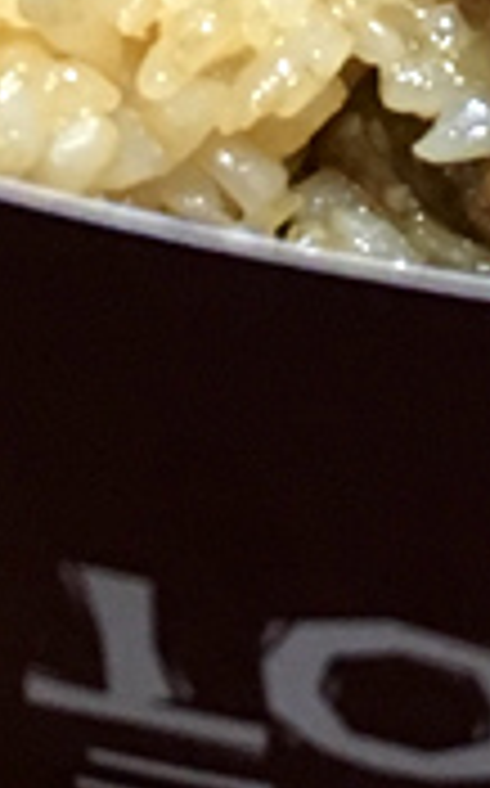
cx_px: 805
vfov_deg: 11.0
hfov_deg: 7.3
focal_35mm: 176
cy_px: -698
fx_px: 3770
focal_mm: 4.15
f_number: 2.2
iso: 160
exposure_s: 1/33
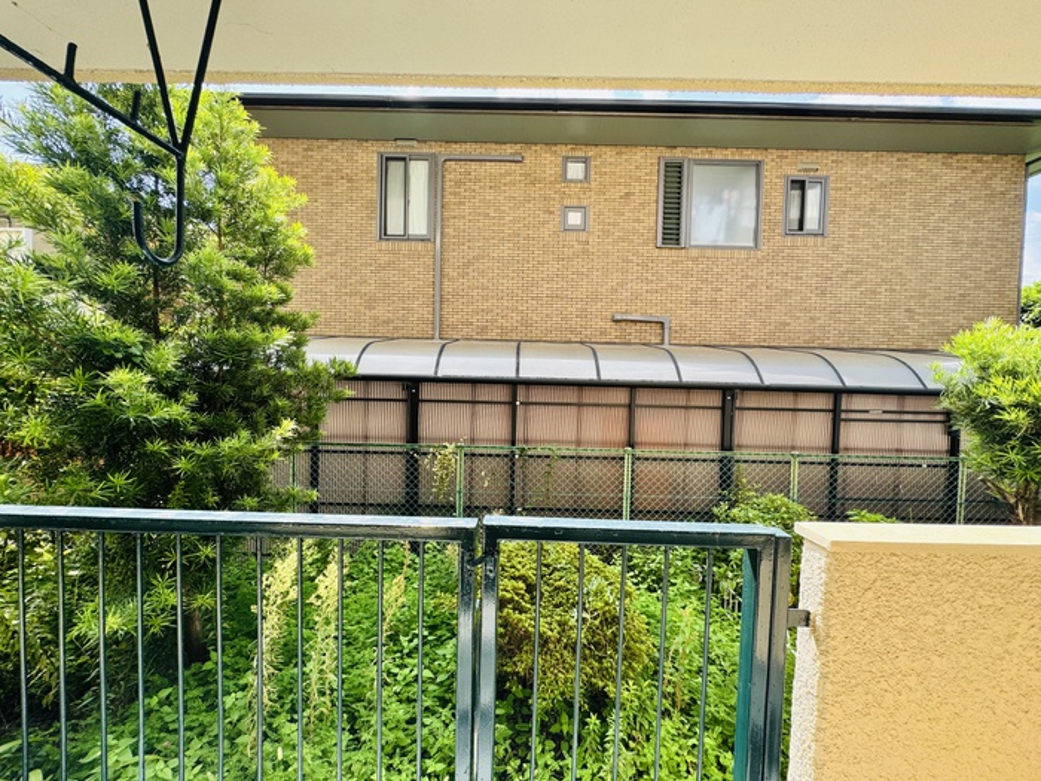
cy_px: 390
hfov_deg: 102.1
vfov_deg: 85.7
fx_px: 421
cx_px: 520
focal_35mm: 14
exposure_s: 1/354
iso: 40
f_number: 2.2
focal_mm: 2.22
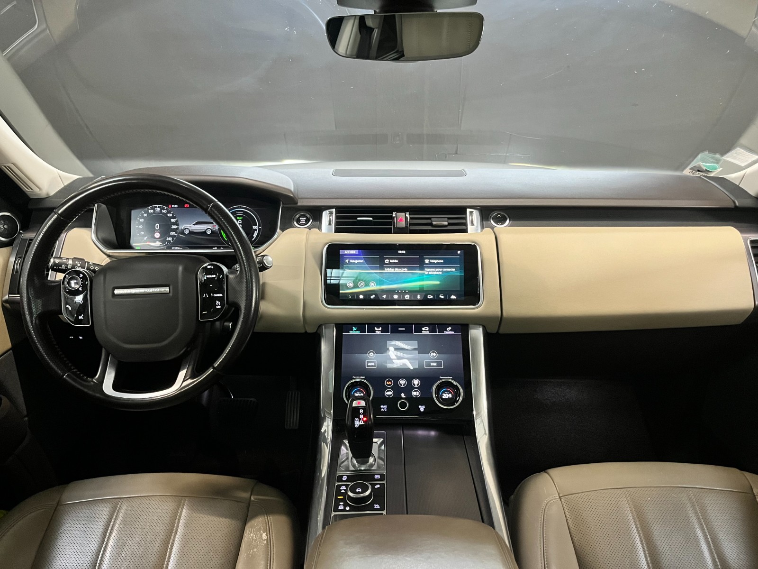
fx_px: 569
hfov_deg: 67.3
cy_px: 284
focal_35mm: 26
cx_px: 379
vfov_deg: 53.1
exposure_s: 1/33
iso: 500
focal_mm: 5.1
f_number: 1.6
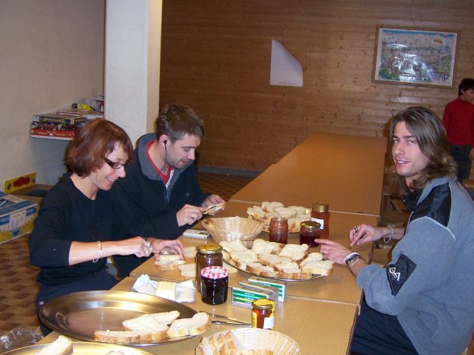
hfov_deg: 43.7
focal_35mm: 43
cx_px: 277
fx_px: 589
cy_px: 171
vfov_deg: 33.6
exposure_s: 1/60
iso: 125
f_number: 2.8
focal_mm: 6.2
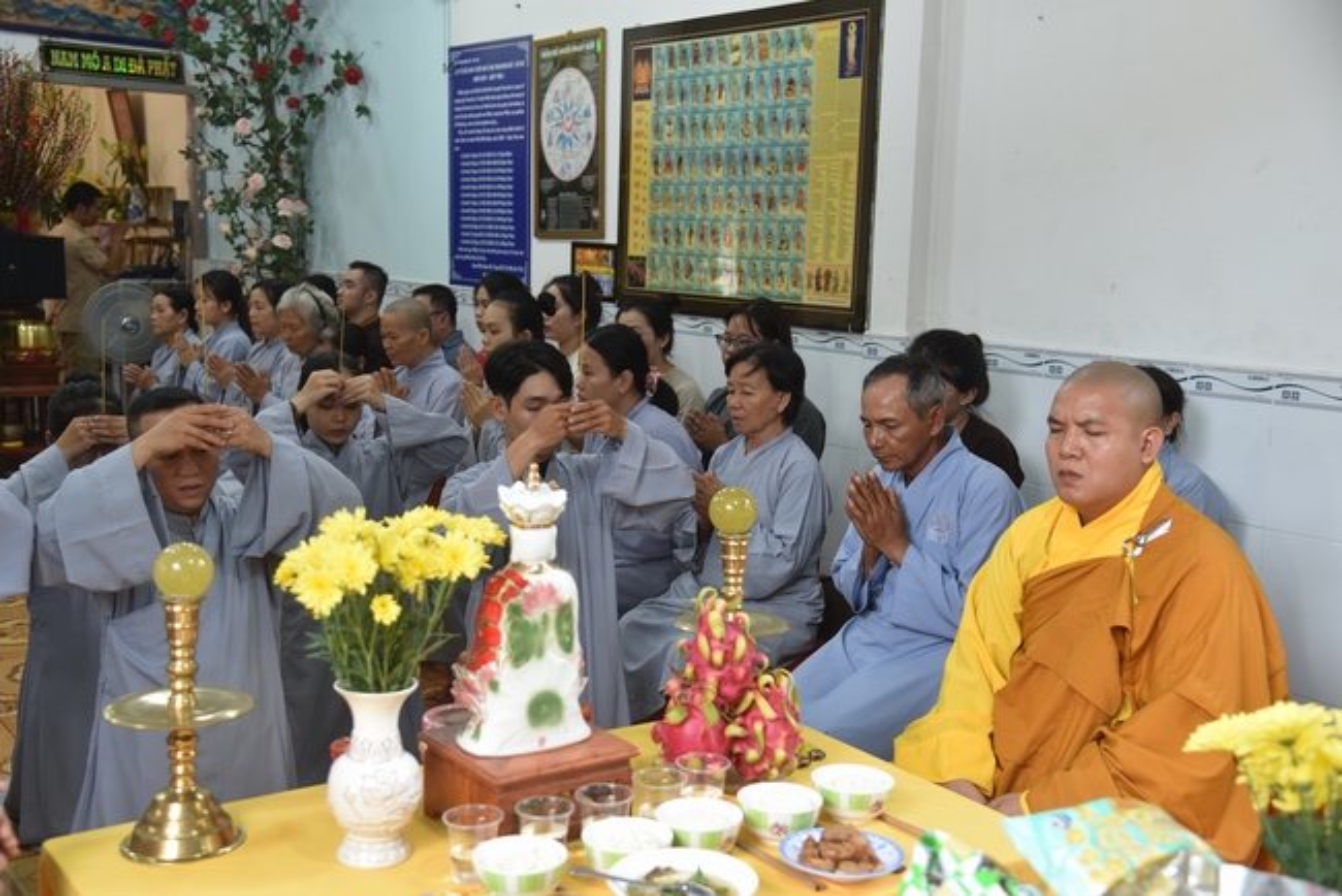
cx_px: 671
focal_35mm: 46
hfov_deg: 42.7
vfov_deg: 29.3
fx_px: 1715
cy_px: 448
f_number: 4
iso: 400
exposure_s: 1/60
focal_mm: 46
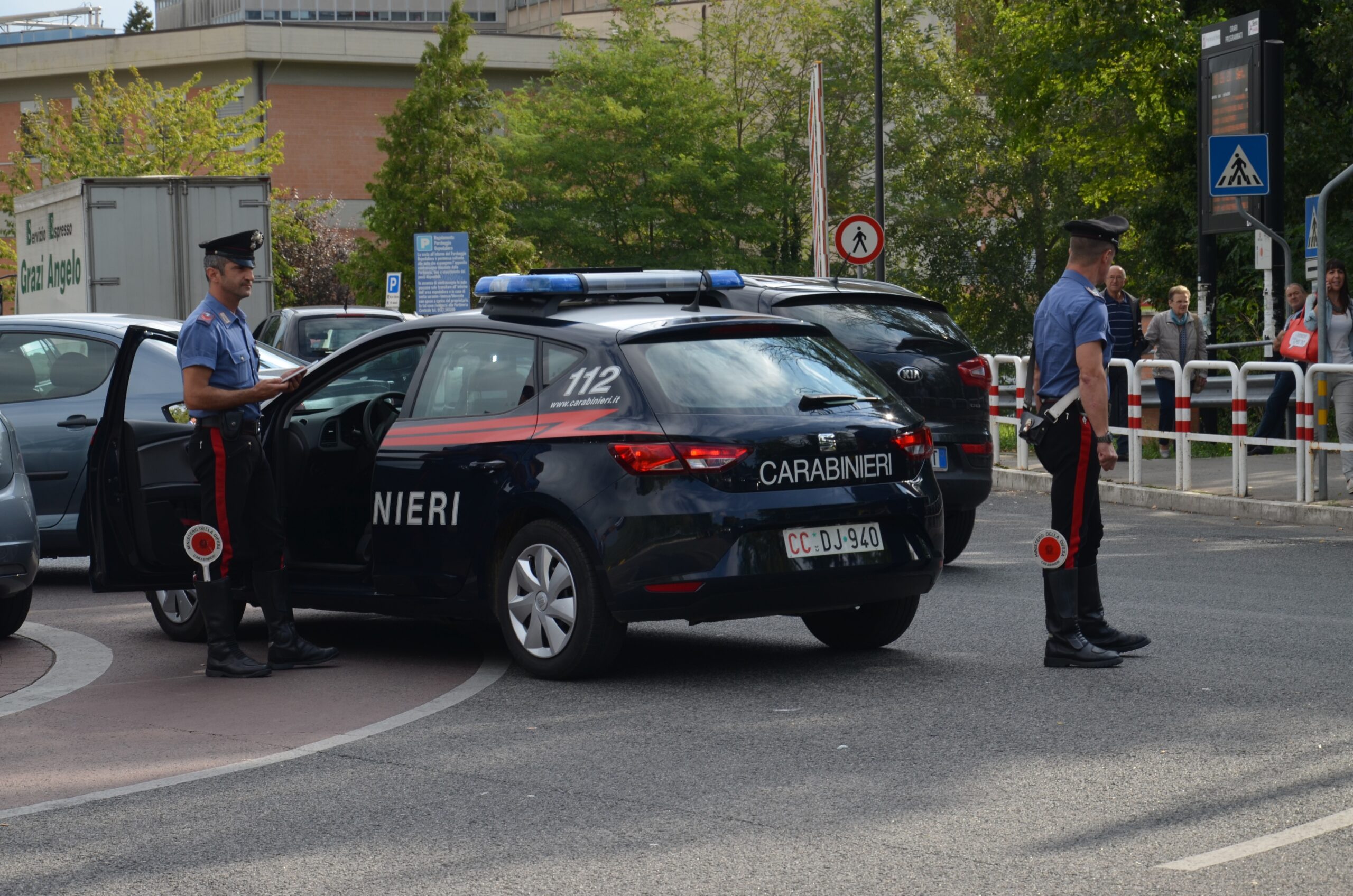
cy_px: 448
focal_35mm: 99
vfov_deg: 13.8
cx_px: 676
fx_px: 3713
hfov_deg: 20.7
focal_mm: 66
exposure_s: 1/250
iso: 160
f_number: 8
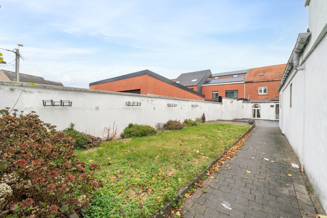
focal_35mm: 16
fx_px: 145
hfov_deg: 96.7
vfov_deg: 73.8
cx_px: 164
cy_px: 109
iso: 250
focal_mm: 16
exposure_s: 1/60
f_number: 11
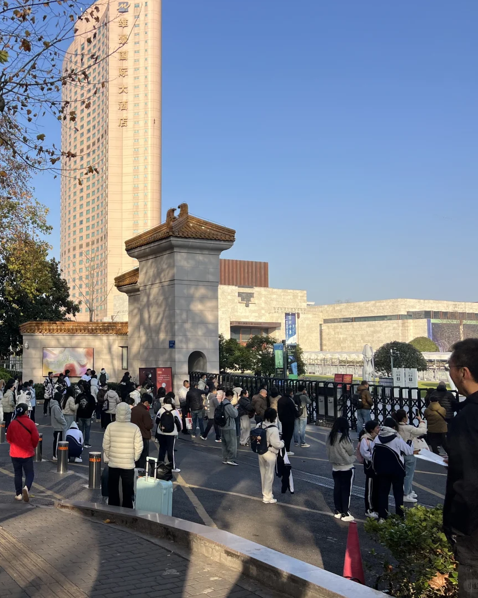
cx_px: 97
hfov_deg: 41.5
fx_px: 601
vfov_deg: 52.8
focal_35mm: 34
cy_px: 298
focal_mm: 5.7
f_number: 1.5
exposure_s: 1/2632
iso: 50
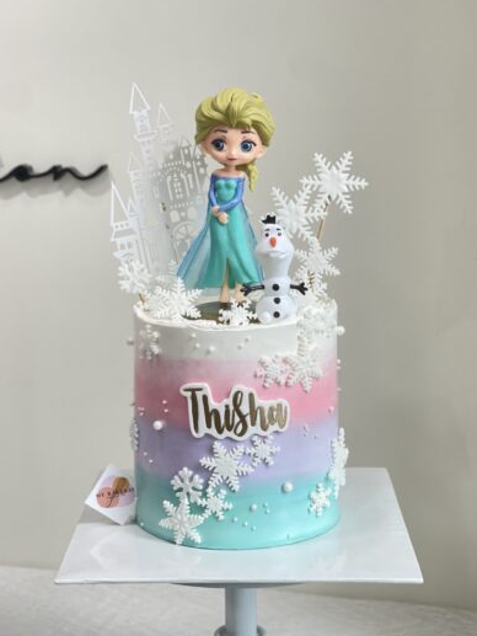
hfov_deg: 22.3
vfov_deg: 29.4
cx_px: 237
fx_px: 1212
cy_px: 322
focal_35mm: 66
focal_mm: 7.5
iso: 100
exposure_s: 1/100
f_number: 2.2
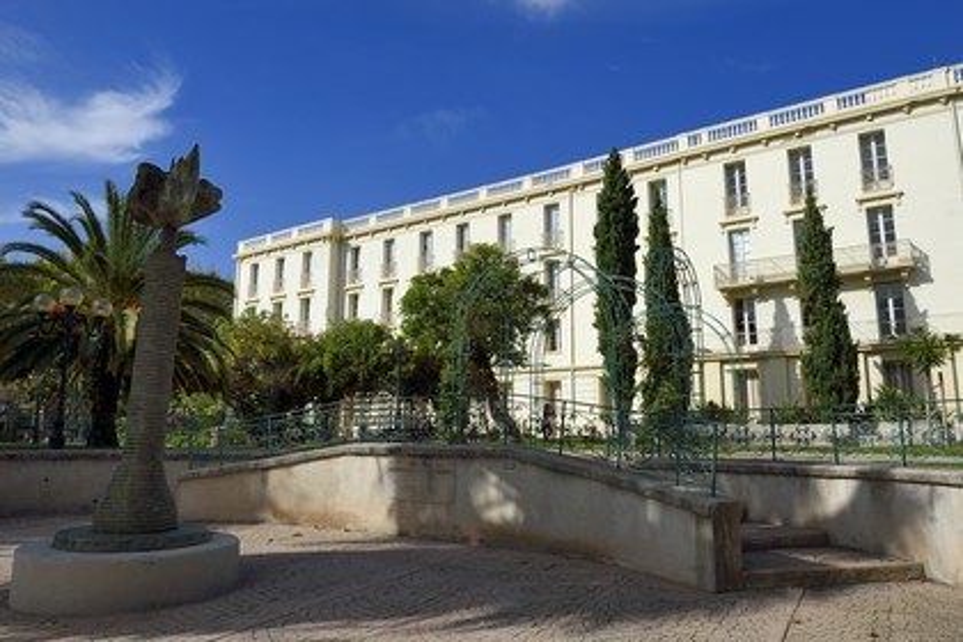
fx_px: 642
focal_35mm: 24
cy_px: 321
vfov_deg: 53.1
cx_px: 482
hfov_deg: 73.7
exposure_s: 1/250
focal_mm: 24
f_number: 14
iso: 200
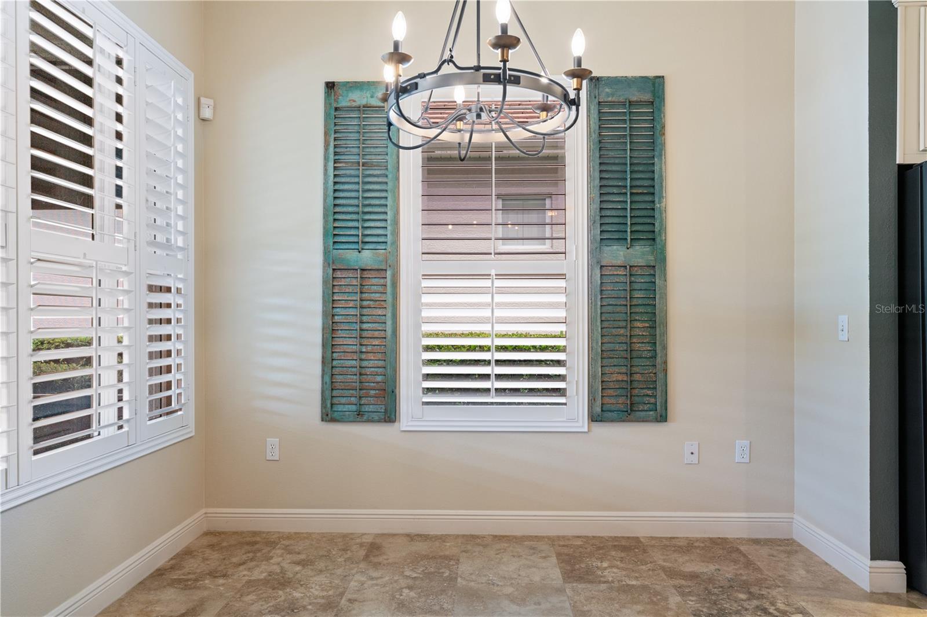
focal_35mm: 22
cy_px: 308
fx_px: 571
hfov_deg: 78.1
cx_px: 464
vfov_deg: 56.8
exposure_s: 1/10
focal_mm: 22.2
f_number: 6.7
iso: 500
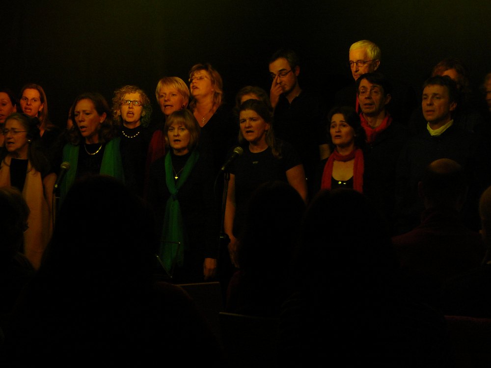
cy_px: 184
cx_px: 246
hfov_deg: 22.5
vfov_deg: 17.0
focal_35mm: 87
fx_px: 1234
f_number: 3.8
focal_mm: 13
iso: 200
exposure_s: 1/8
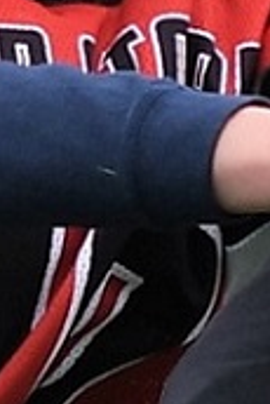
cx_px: 580
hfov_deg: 0.8
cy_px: -275
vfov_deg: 1.2
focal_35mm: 1719
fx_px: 19298
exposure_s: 1/1000
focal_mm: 150
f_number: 2.8
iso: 180
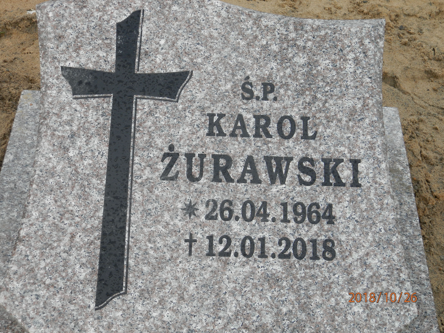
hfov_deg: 28.6
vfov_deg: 21.6
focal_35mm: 68
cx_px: 222
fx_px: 872
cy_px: 166
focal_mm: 12.2
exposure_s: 1/160
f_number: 4
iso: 80
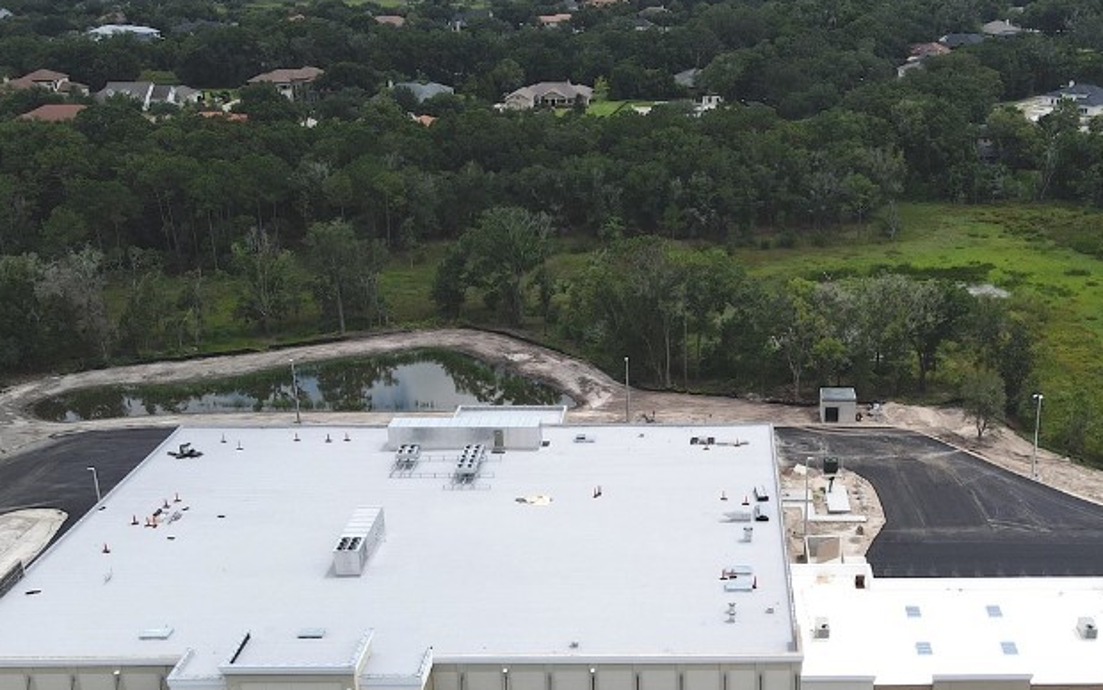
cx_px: 713
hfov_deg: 46.6
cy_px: 400
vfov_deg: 30.5
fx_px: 1263
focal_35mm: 42
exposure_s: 1/640
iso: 100
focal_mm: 4.5
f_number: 2.8
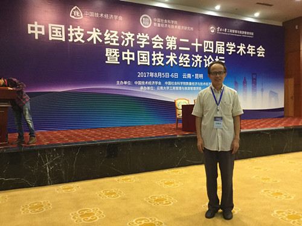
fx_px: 270
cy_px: 113
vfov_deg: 45.4
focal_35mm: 31
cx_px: 151
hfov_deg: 58.4
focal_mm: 3.3
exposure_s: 1/33
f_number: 2.4
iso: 200
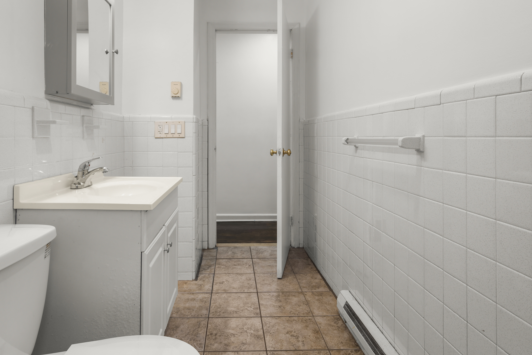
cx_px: 241
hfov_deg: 78.4
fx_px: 325
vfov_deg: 56.6
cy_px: 136
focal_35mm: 22
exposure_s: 1/1.67
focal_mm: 16
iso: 200
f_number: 9
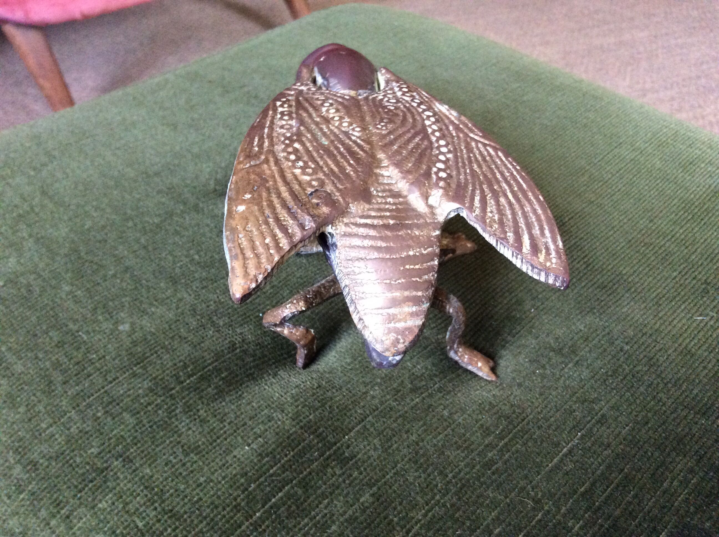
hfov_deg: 56.9
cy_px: 268
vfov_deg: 44.1
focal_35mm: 32
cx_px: 360
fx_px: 664
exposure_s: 1/20
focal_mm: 3.3
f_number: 2.4
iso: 320
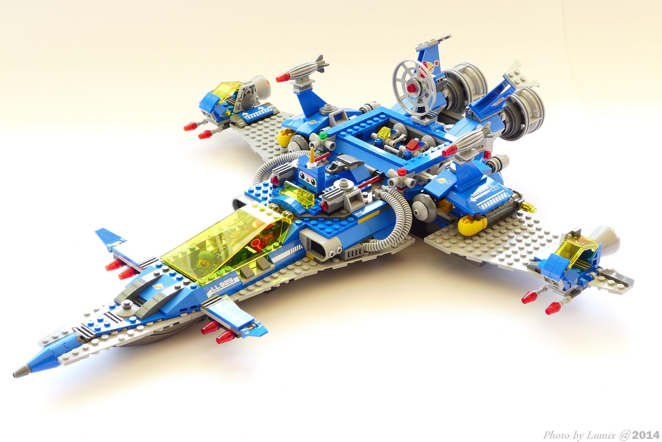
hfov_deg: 28.8
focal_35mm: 70
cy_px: 221
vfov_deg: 19.5
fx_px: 1288
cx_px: 331
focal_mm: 13.7
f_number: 4.5
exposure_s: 1/10
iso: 80
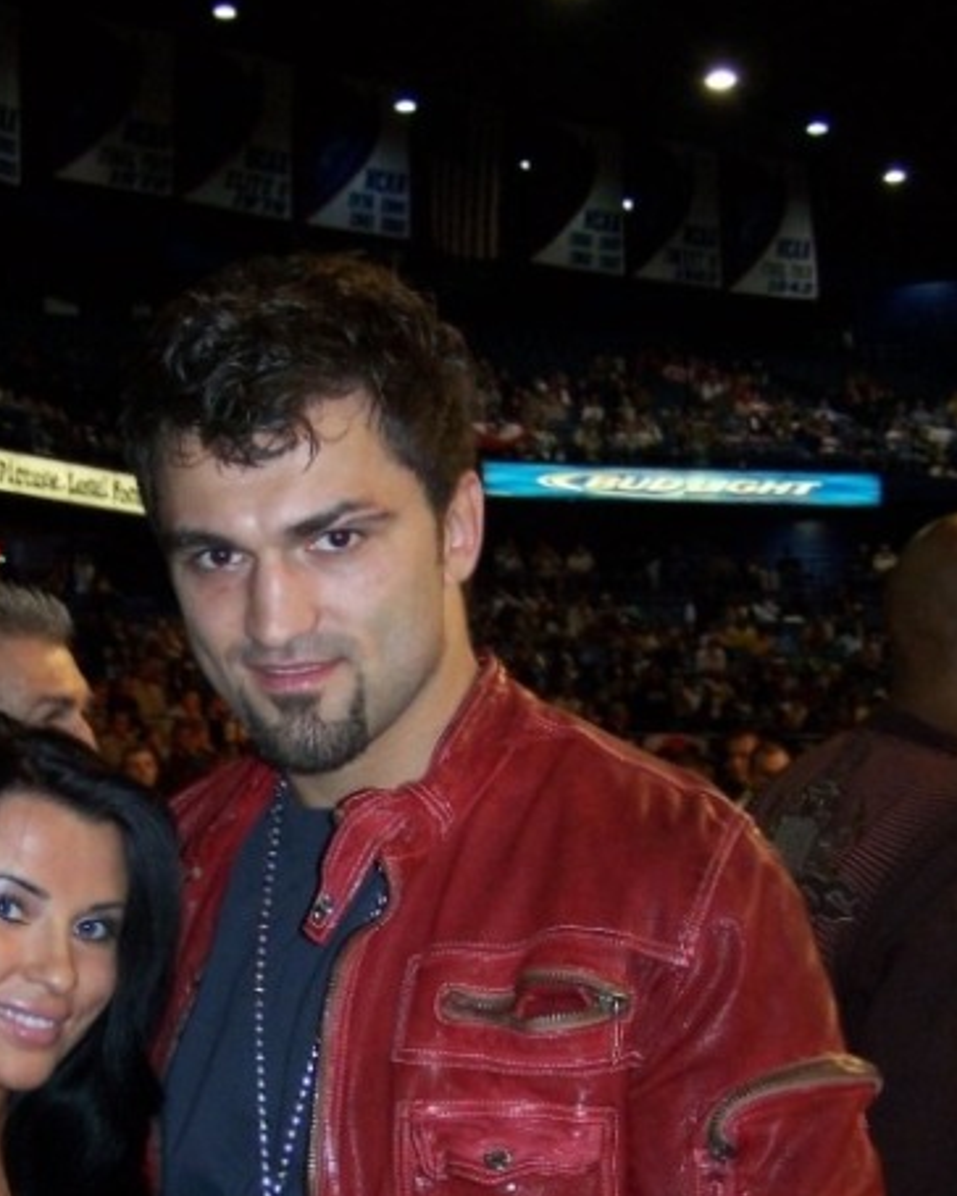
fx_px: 2266
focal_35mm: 64
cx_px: 280
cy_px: 891
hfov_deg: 23.7
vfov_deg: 29.1
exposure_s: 1/60
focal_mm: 6.3
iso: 140
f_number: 2.8
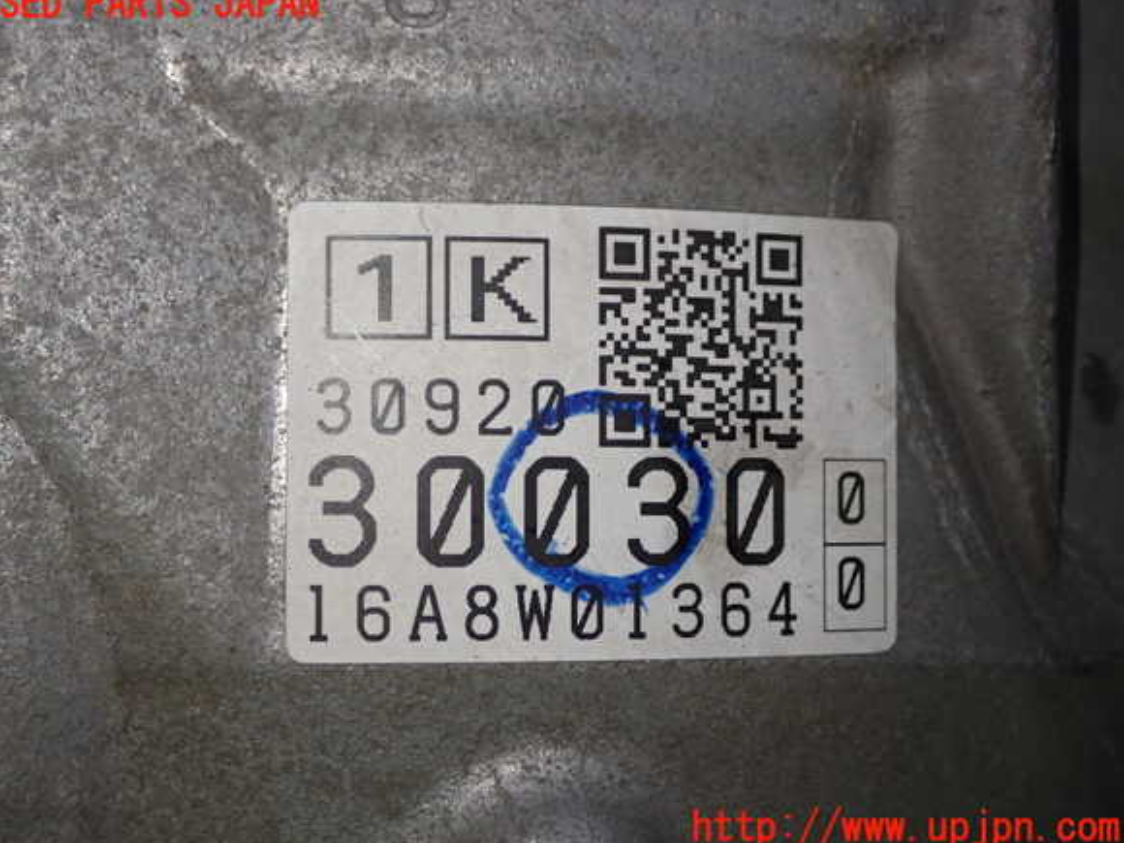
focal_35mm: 60
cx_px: 548
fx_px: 1948
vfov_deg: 24.4
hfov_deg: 32.2
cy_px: 417
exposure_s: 1/60
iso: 320
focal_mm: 10.35
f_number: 3.5
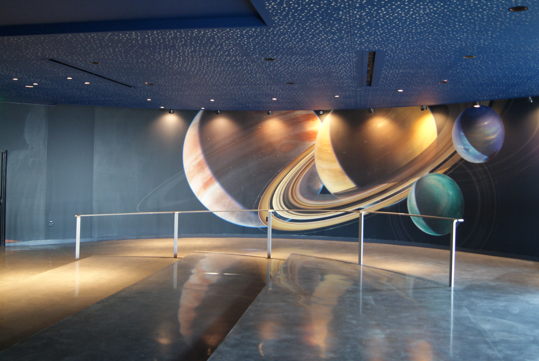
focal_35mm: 35
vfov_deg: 37.7
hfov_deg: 54.3
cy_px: 136
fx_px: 525
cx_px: 247
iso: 400
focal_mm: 18
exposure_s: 1/15
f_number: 3.5
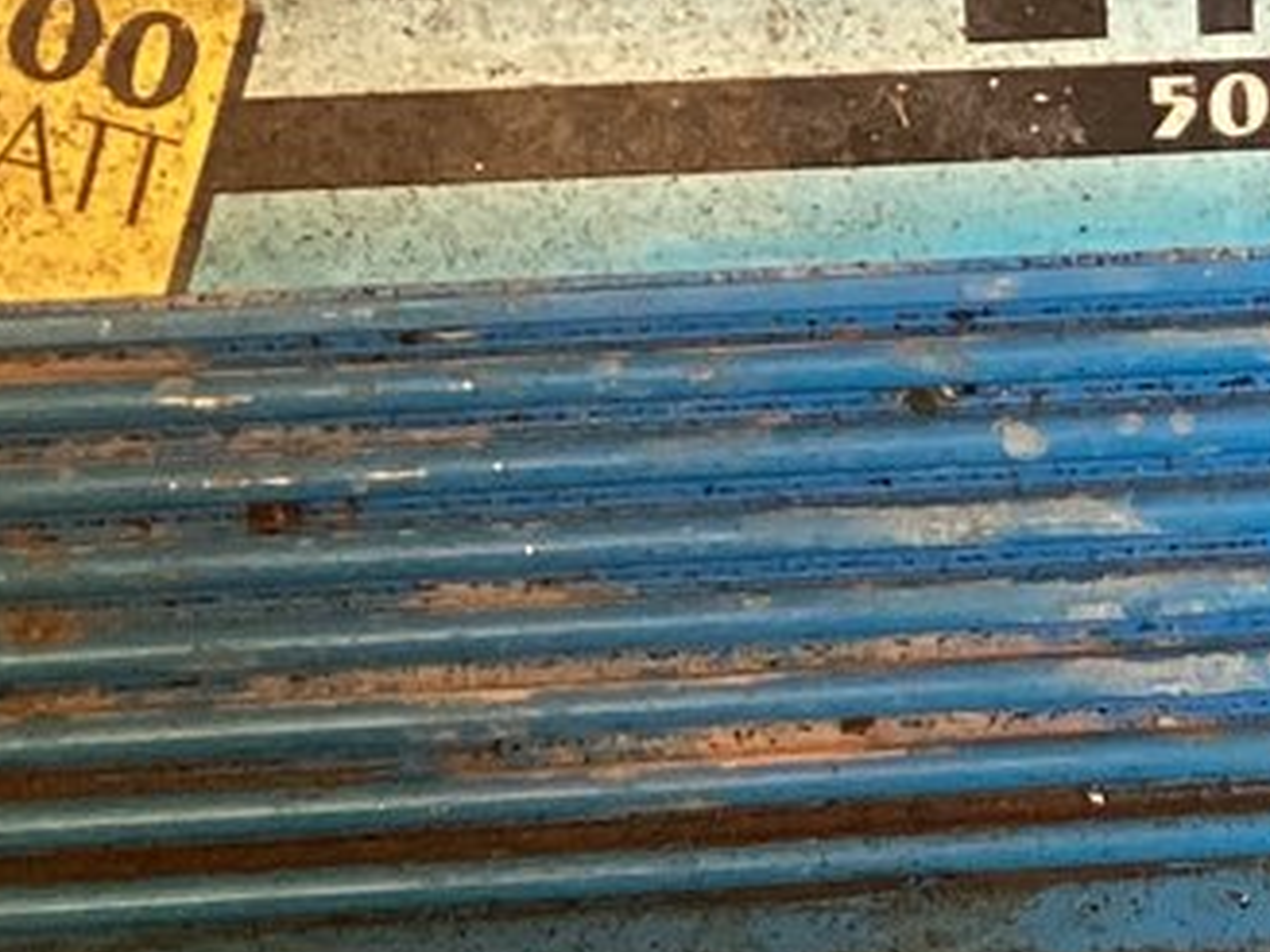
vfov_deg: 10.3
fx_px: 5246
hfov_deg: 13.1
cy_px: -10
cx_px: 1903
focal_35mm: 143
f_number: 2.4
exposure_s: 1/50
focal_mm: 3.3
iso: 125
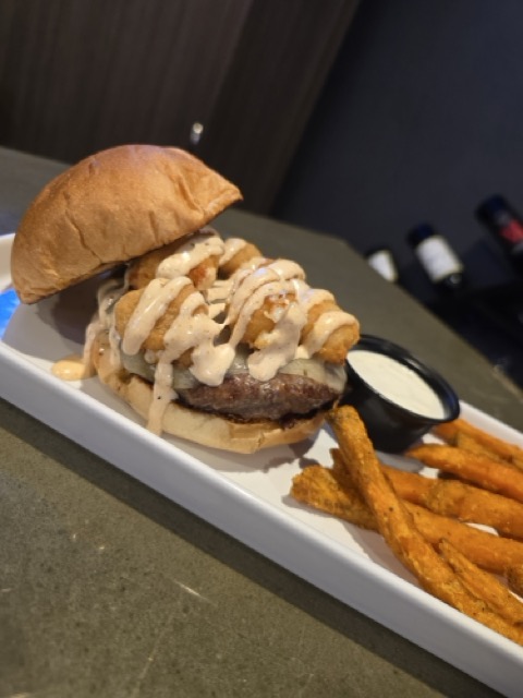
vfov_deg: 73.9
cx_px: 262
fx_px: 463
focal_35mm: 23
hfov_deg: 58.9
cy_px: 349
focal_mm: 6.3
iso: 320
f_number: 1.7
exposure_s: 1/50.3
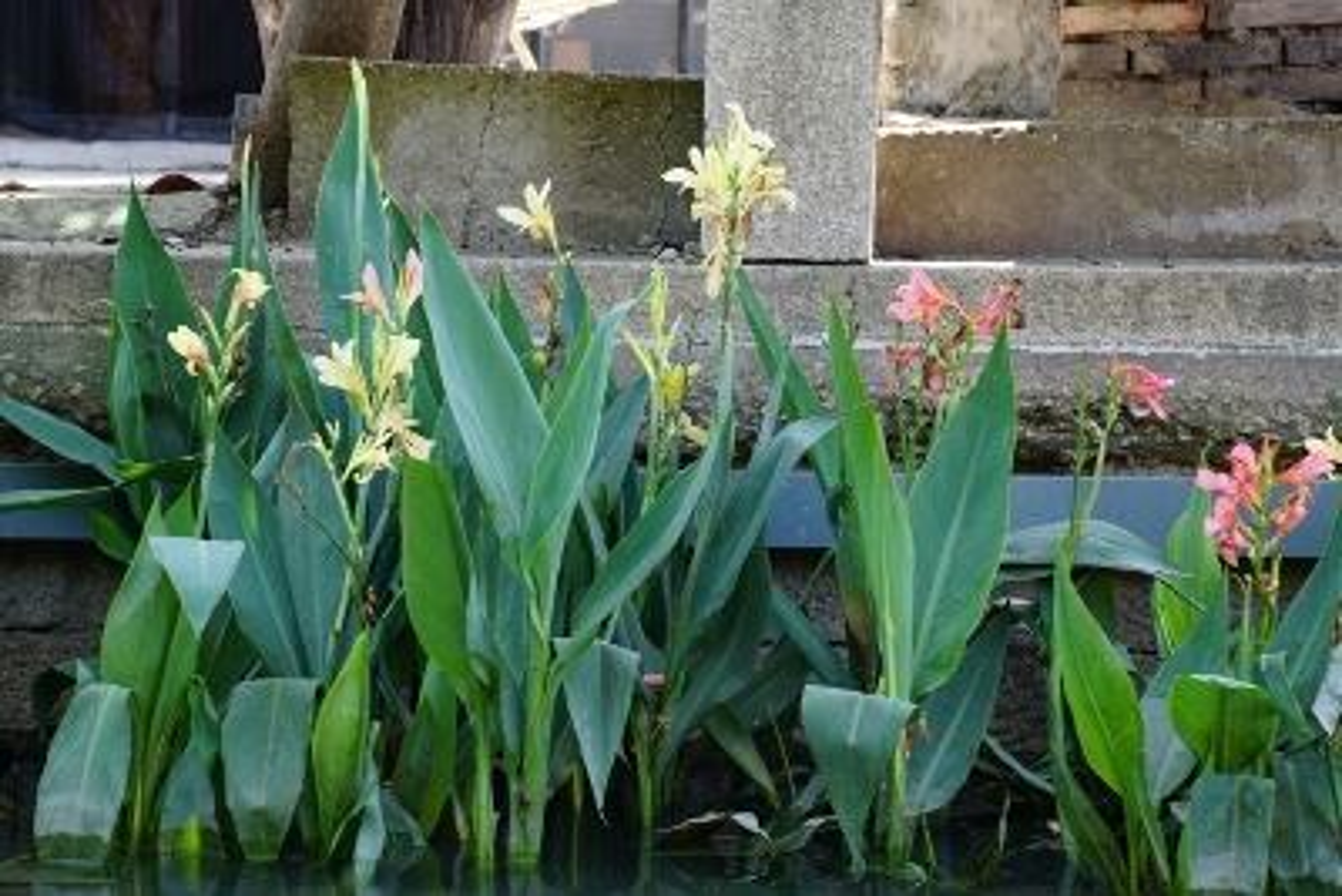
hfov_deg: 18.2
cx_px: 671
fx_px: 4195
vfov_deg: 12.2
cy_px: 448
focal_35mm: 112
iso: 400
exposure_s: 1/125
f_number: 5.6
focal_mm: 75
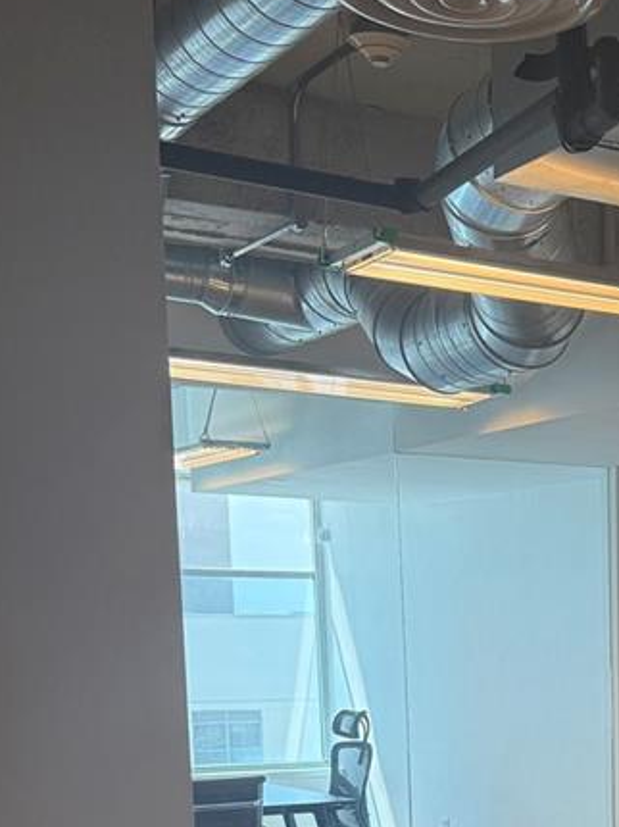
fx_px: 1599
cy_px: 846
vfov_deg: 27.2
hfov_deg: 20.4
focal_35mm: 67
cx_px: 759
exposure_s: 1/144
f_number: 1.78
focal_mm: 6.76
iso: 160
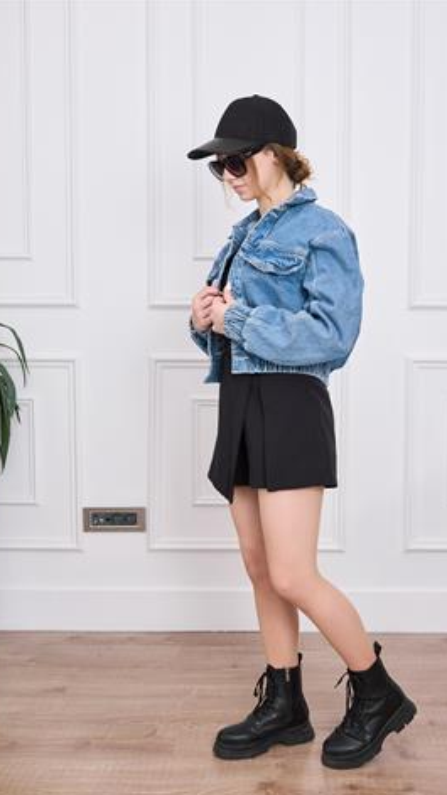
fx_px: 865
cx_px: 285
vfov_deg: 49.4
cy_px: 401
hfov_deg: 28.8
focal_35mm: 41
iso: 100
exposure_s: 1/100
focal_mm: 17
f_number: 4
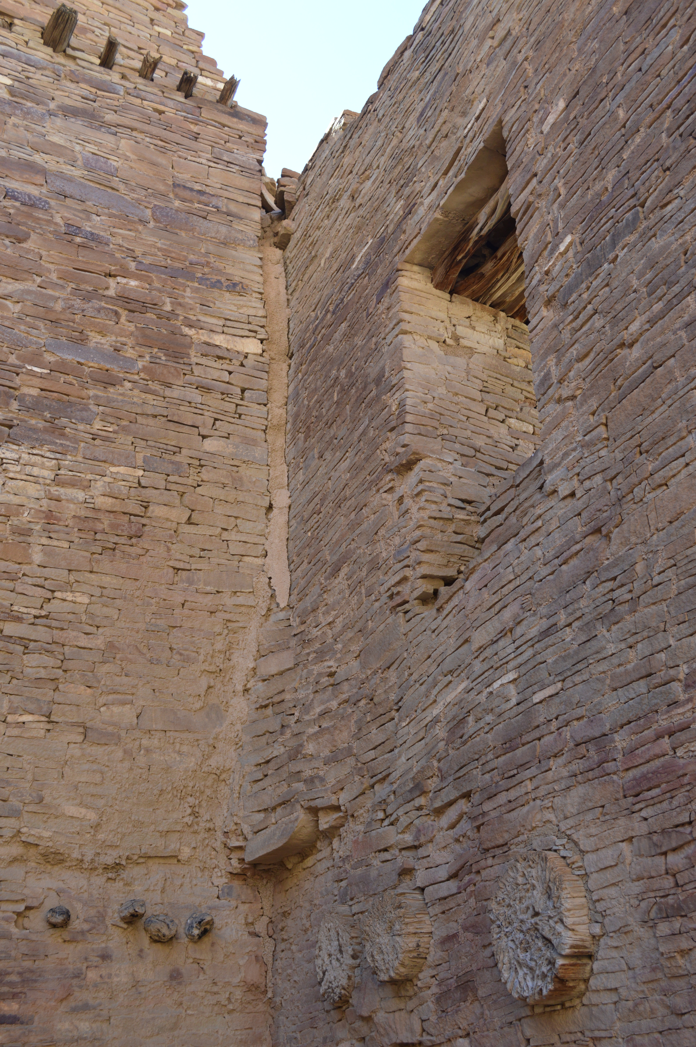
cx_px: 348
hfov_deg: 36.8
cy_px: 524
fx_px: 1046
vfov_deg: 53.2
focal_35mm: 36
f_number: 5.6
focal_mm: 24
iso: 280
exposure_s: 1/125
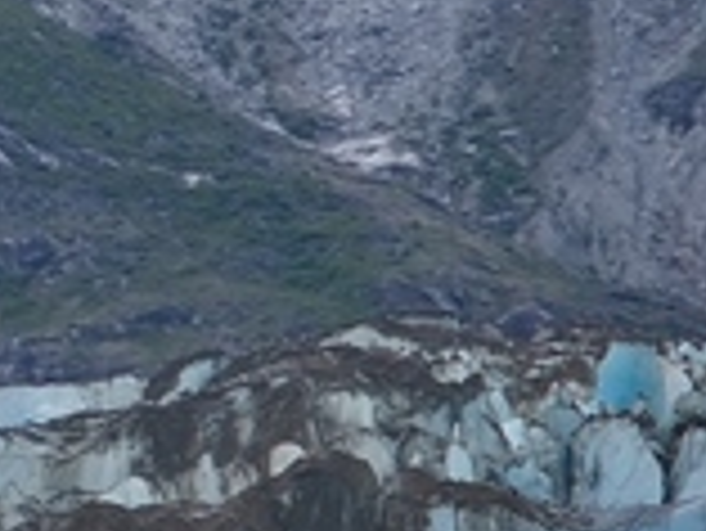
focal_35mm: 722
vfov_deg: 2.1
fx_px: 14737
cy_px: 81
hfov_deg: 2.7
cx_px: -782
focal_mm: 92
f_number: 4.5
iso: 100
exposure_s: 1/200
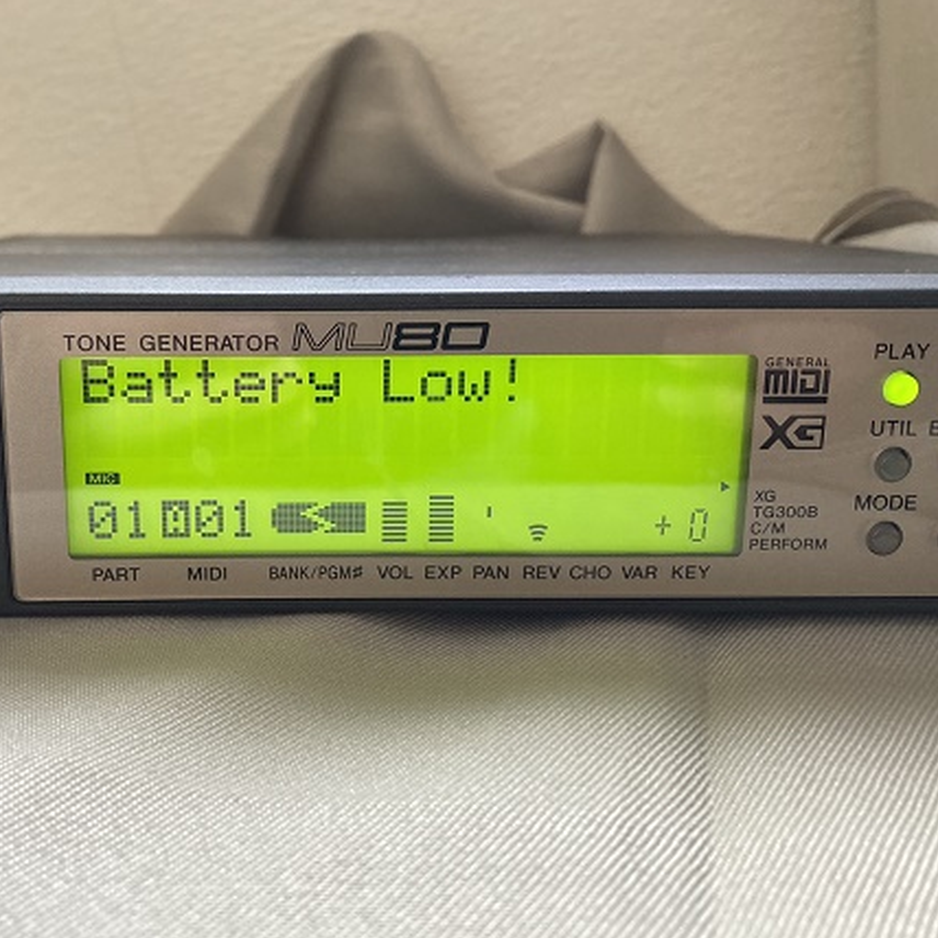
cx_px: 309
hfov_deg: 44.2
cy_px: 465
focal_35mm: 37
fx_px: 1134
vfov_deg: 44.9
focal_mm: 3.99
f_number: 1.8
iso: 160
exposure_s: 1/60
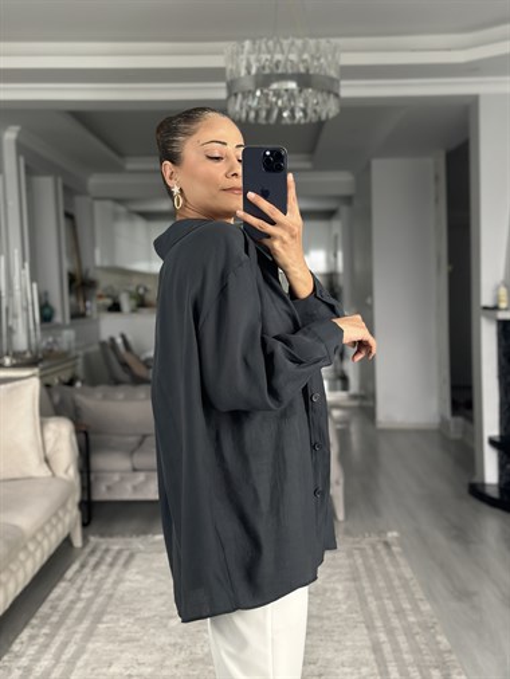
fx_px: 942
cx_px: 255
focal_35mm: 48
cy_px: 340
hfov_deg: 30.3
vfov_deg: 39.6
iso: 125
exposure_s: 1/64
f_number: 1.78
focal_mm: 6.86
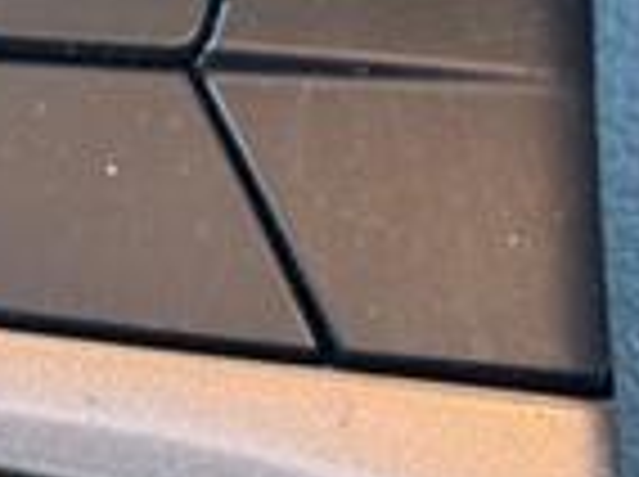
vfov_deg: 6.8
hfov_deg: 9.0
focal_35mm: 217
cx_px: -135
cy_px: 284
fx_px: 3999
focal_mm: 6.76
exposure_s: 1/76
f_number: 1.78
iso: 100
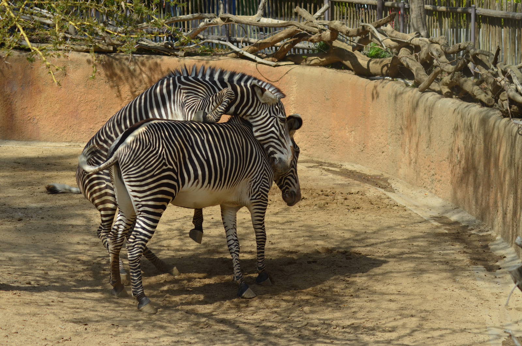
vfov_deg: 13.0
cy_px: 173
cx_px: 261
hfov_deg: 19.5
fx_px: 1519
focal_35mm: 105
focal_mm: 70
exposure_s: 1/1600
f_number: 6.3
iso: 400
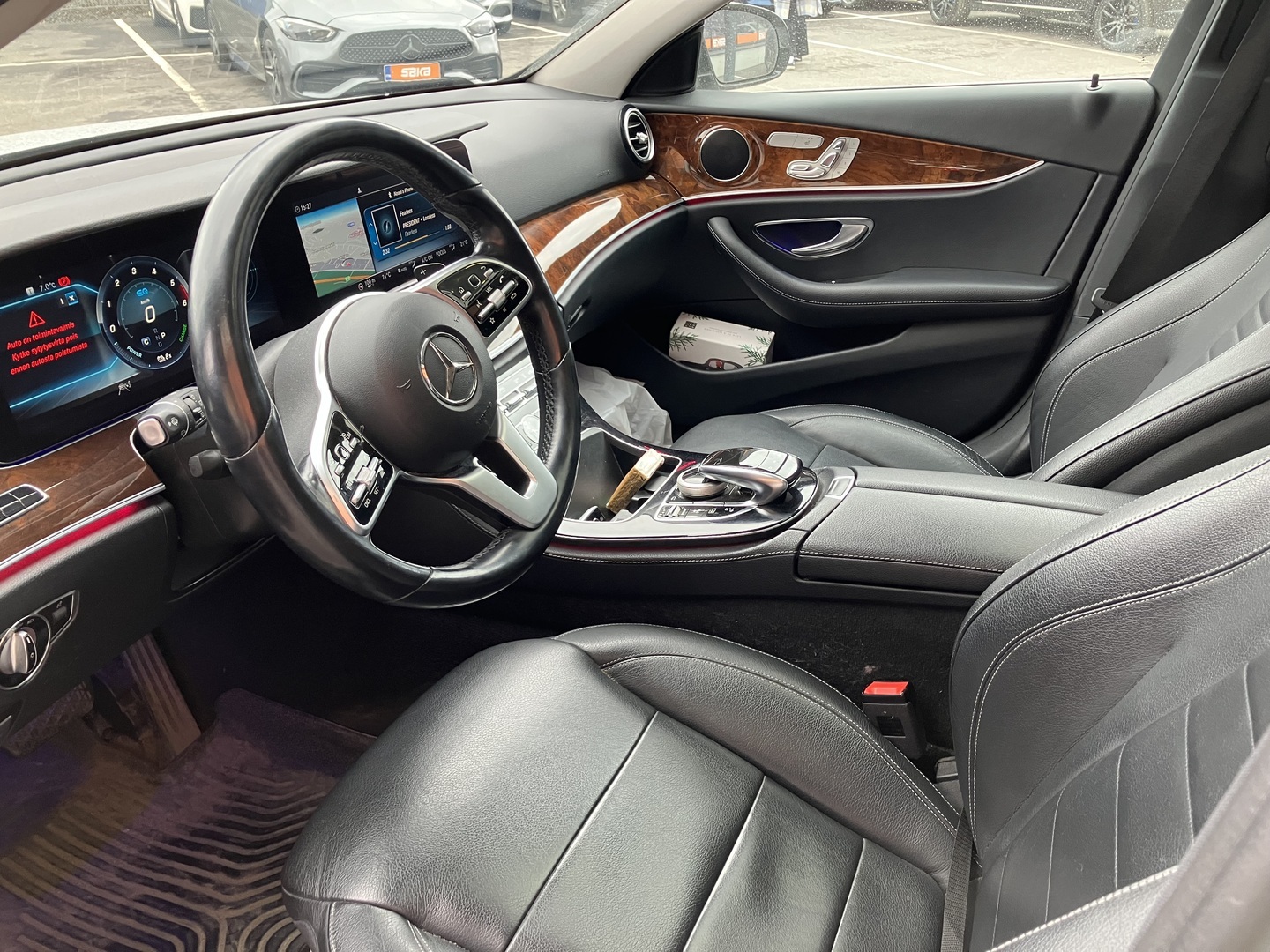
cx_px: 635
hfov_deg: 63.4
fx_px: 1027
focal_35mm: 28
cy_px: 476
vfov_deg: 49.7
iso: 100
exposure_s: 1/50
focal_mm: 3.99
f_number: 1.8
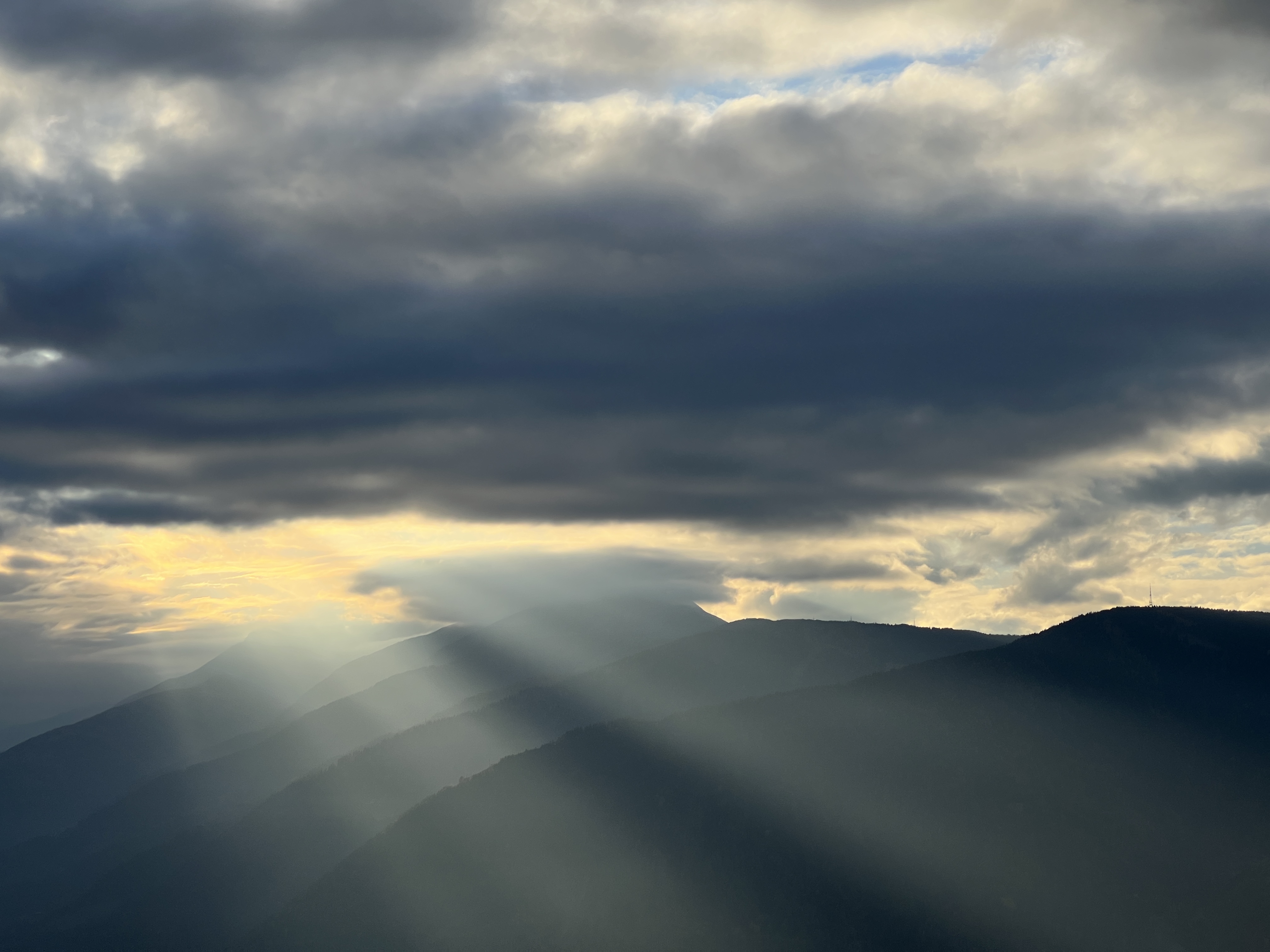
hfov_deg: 25.3
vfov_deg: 19.1
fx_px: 2825
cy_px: 476
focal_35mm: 77
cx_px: 635
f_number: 2.8
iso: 32
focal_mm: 9
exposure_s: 1/1325
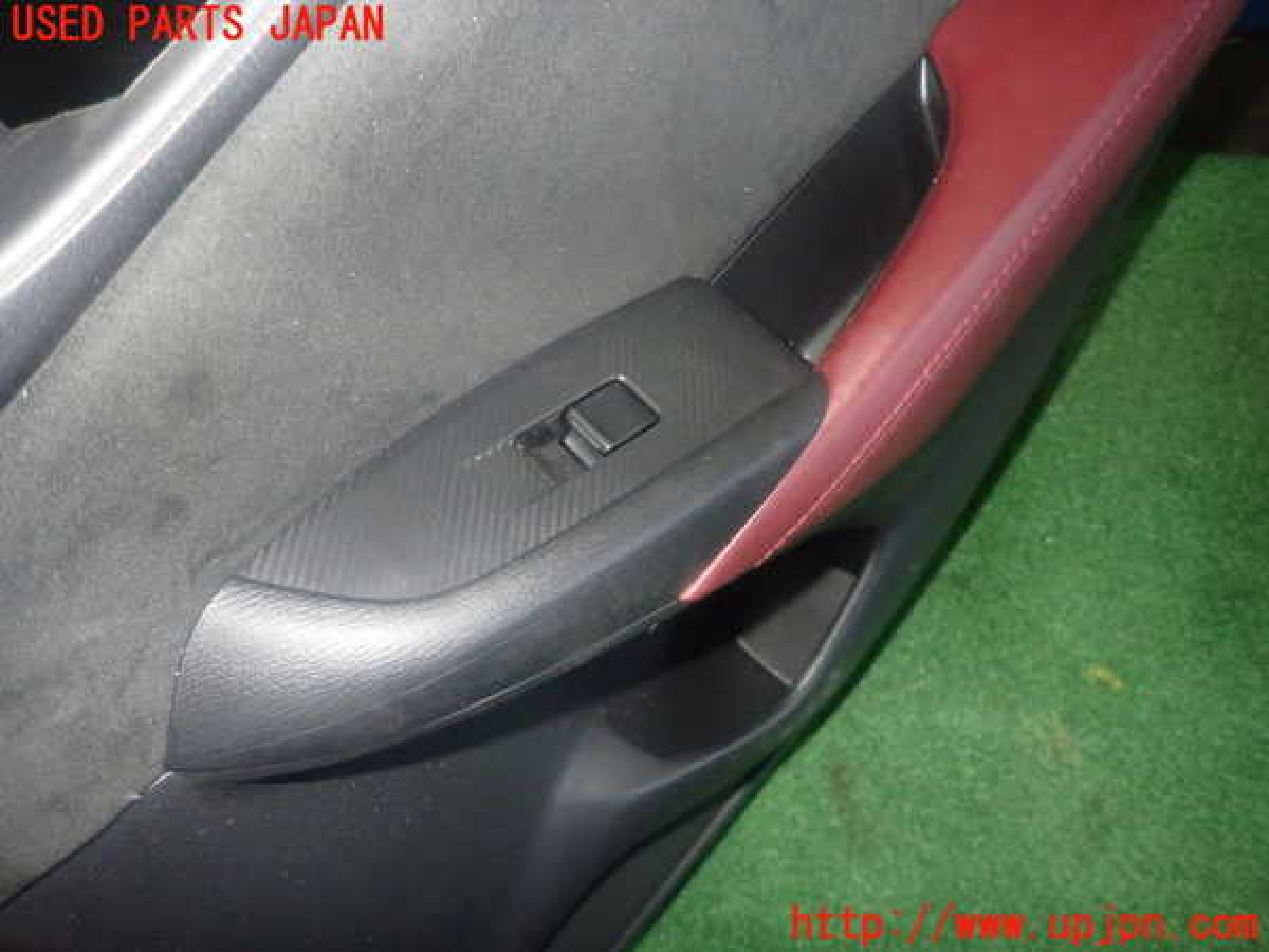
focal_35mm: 25
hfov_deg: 69.4
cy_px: 476
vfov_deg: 54.9
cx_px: 634
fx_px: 916
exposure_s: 1/30
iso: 800
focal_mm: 4.5
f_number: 5.6
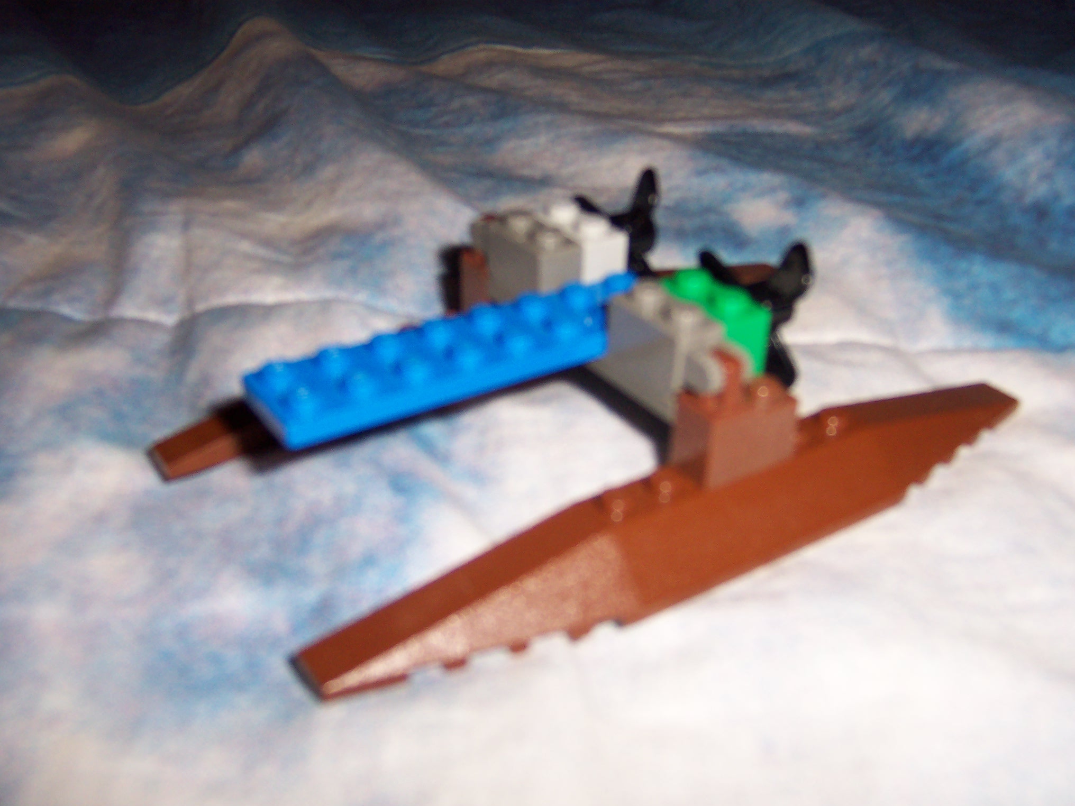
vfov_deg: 39.7
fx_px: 1118
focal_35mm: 36
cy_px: 403
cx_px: 538
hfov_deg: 51.4
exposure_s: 1/60
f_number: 2.8
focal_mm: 5.6
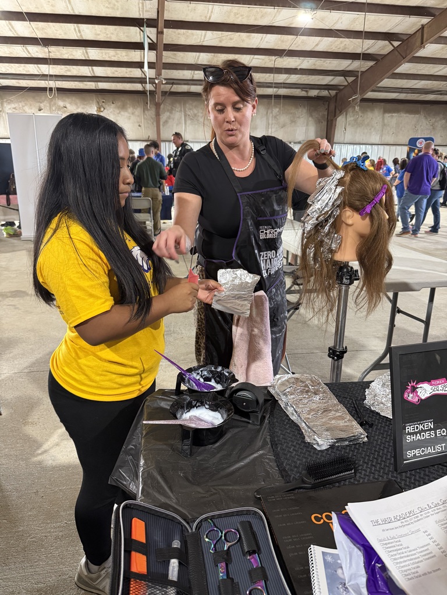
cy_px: 298
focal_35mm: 24
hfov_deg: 56.8
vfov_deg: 71.6
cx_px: 224
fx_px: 413
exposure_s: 1/60
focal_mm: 6.76
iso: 320
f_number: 1.78
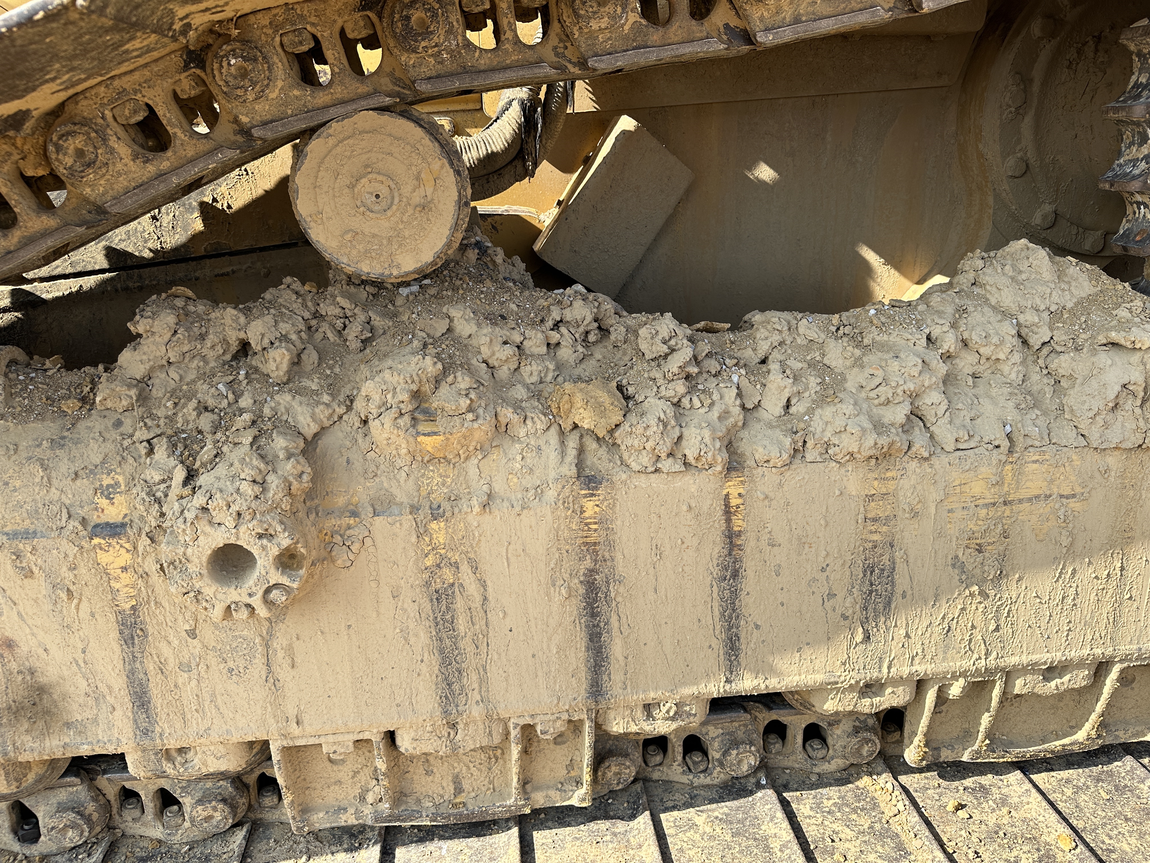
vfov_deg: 56.8
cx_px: 575
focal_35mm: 24
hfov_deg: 71.6
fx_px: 797
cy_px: 432
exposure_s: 1/1339
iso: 80
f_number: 1.78
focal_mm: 6.86
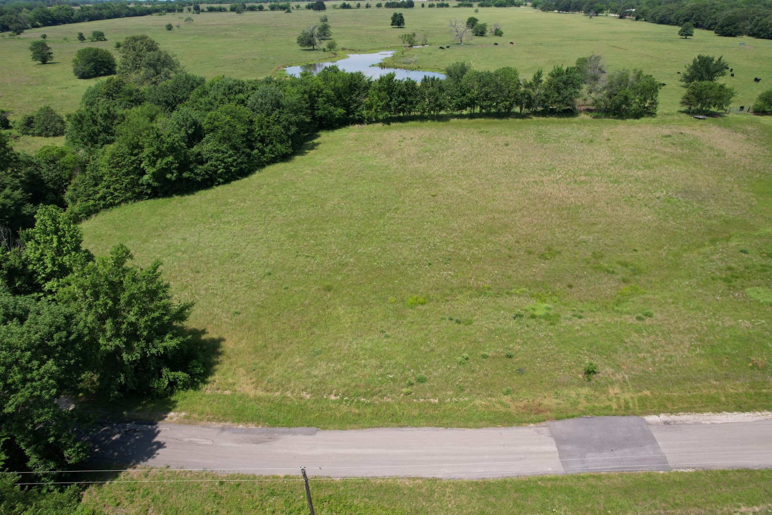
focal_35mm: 22
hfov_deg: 78.6
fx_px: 472
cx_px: 386
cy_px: 258
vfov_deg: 57.2
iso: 100
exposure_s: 1/1250
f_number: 2.8
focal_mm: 8.38
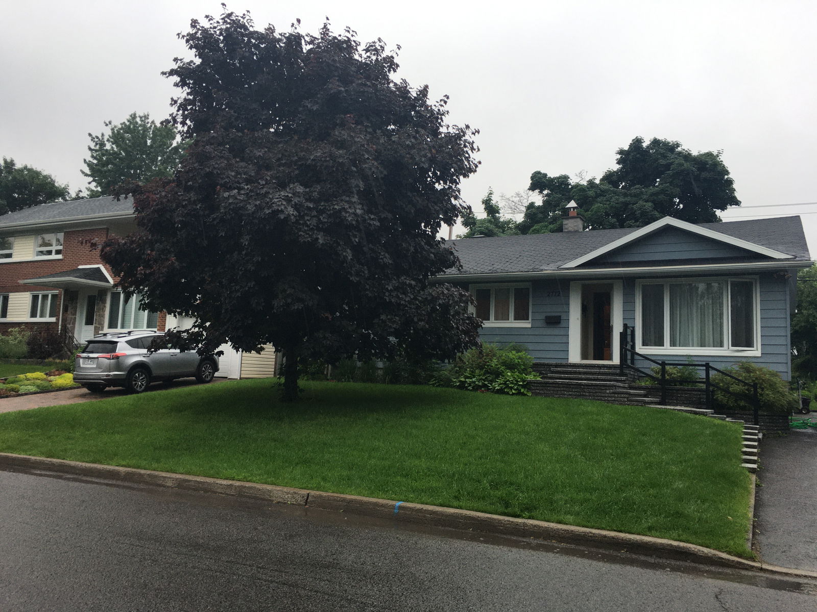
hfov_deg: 61.7
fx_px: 684
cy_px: 306
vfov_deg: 48.2
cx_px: 408
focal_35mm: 29
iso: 40
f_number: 2.2
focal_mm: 4.15
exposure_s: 1/120
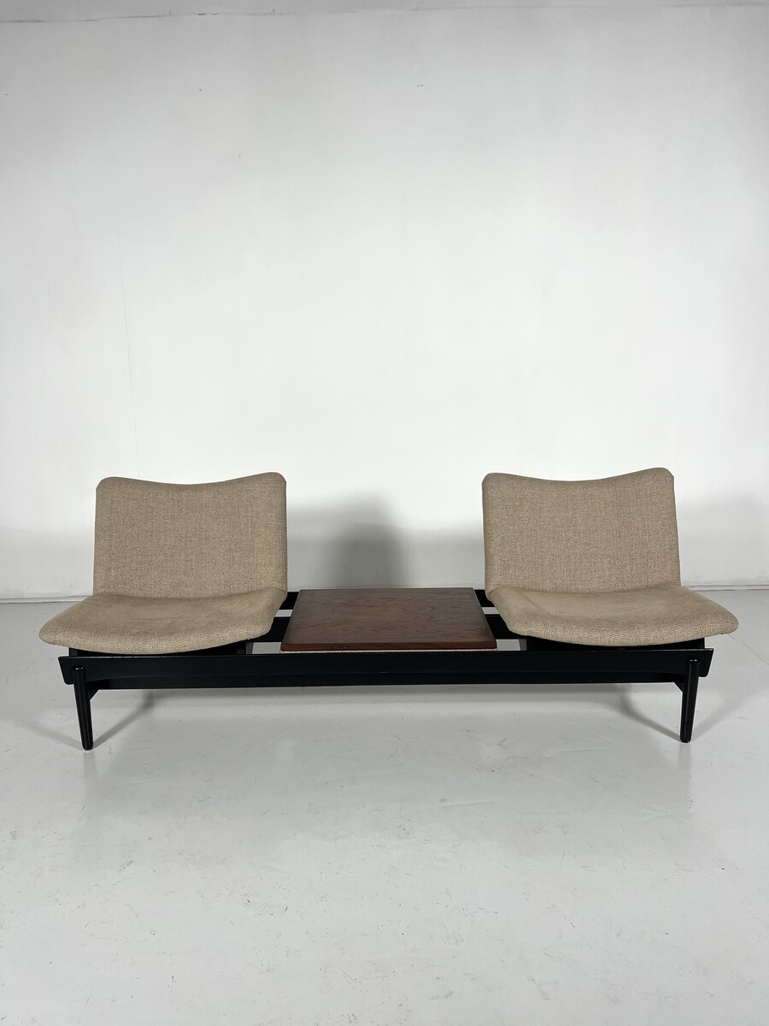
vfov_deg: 67.3
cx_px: 384
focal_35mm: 26
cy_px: 513
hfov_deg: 53.1
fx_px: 770
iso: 64
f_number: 1.5
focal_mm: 5.7
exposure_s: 1/121
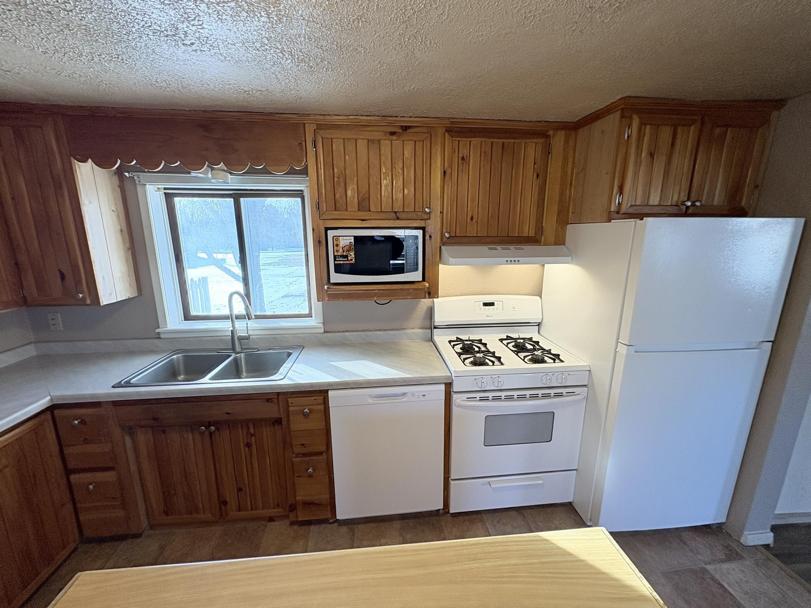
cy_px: 304
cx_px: 406
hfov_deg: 102.1
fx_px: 328
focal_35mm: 14
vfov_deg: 85.7
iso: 100
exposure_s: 1/124
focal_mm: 2.22
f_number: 2.2
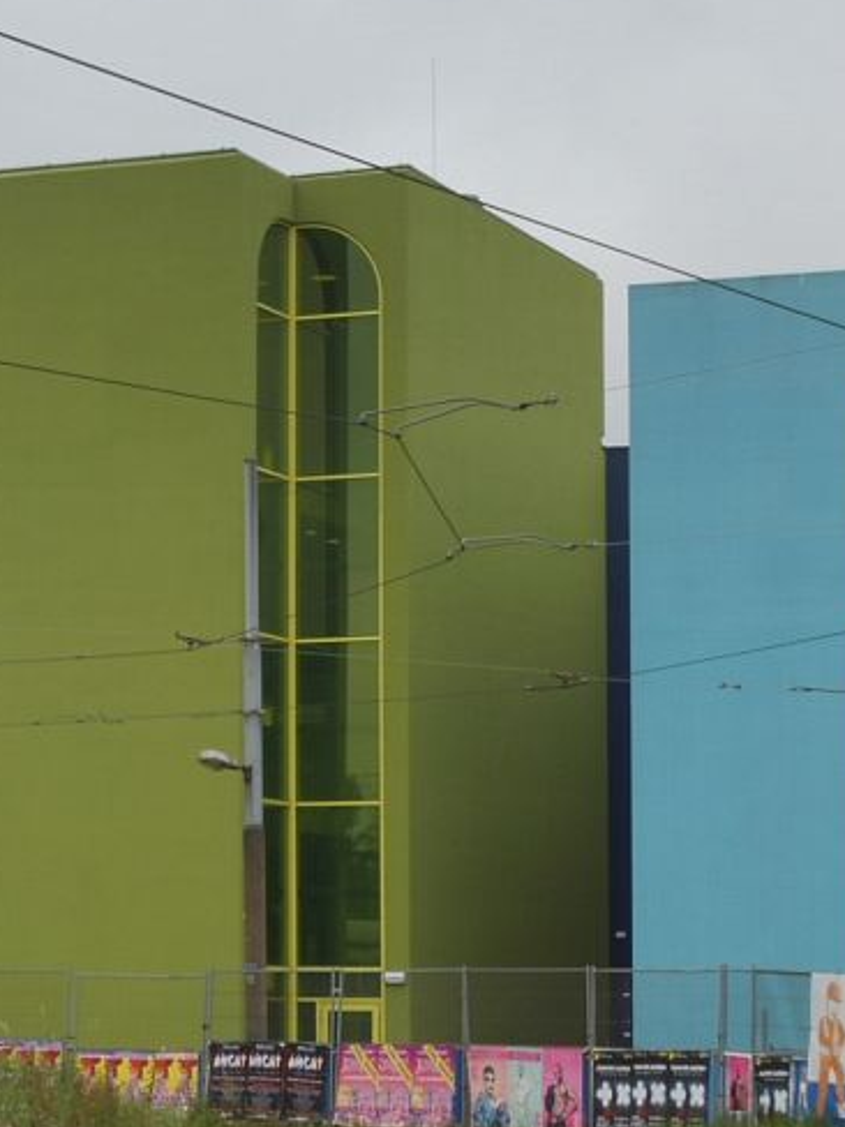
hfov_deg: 11.2
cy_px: 591
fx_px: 4231
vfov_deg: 15.2
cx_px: -90
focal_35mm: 130
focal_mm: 11
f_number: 6.3
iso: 100
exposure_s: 1/250
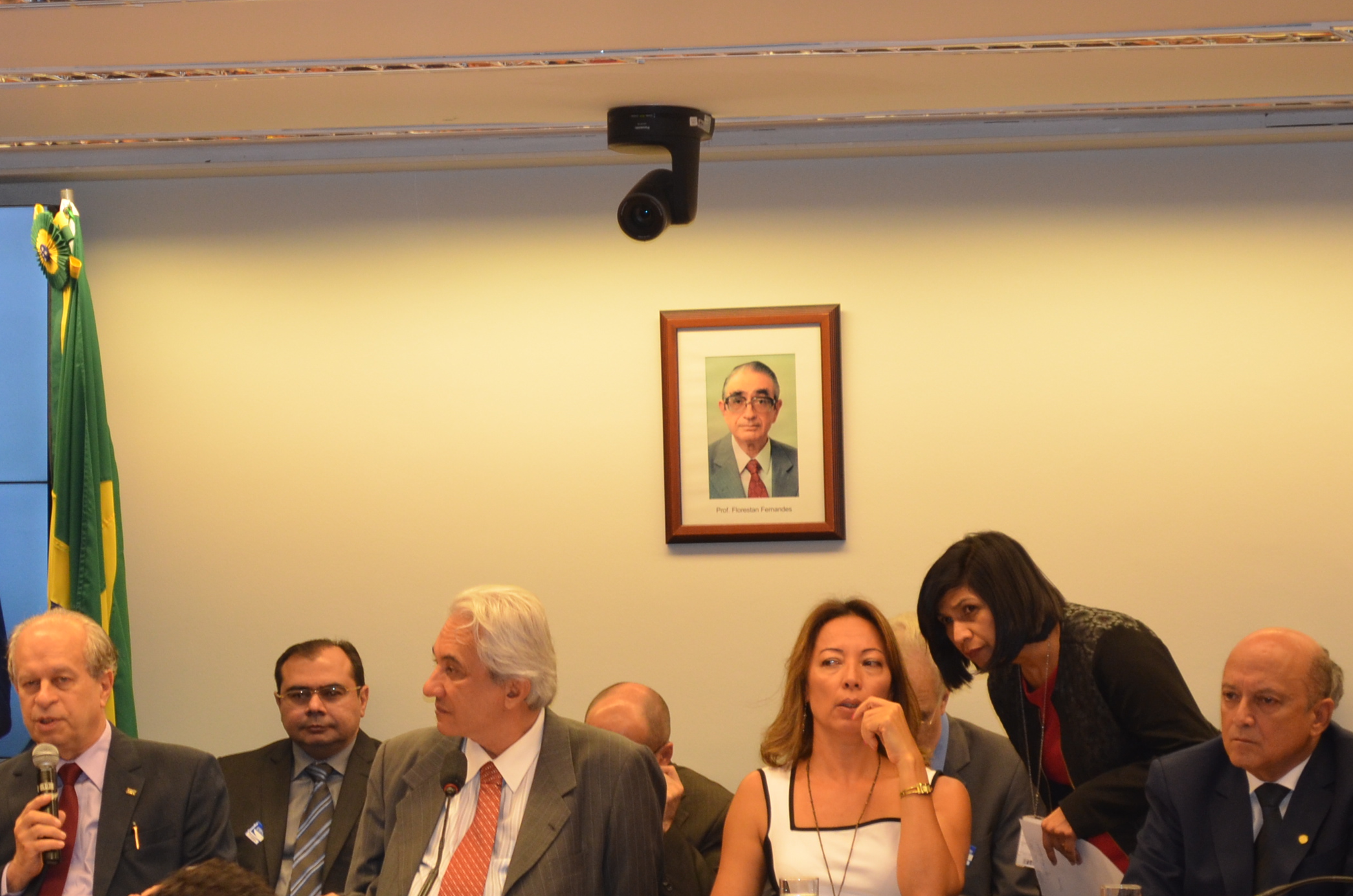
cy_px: 649
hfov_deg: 14.0
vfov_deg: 9.3
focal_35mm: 146
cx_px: 320
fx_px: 5471
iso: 560
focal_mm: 55
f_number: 5.6
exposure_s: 1/60
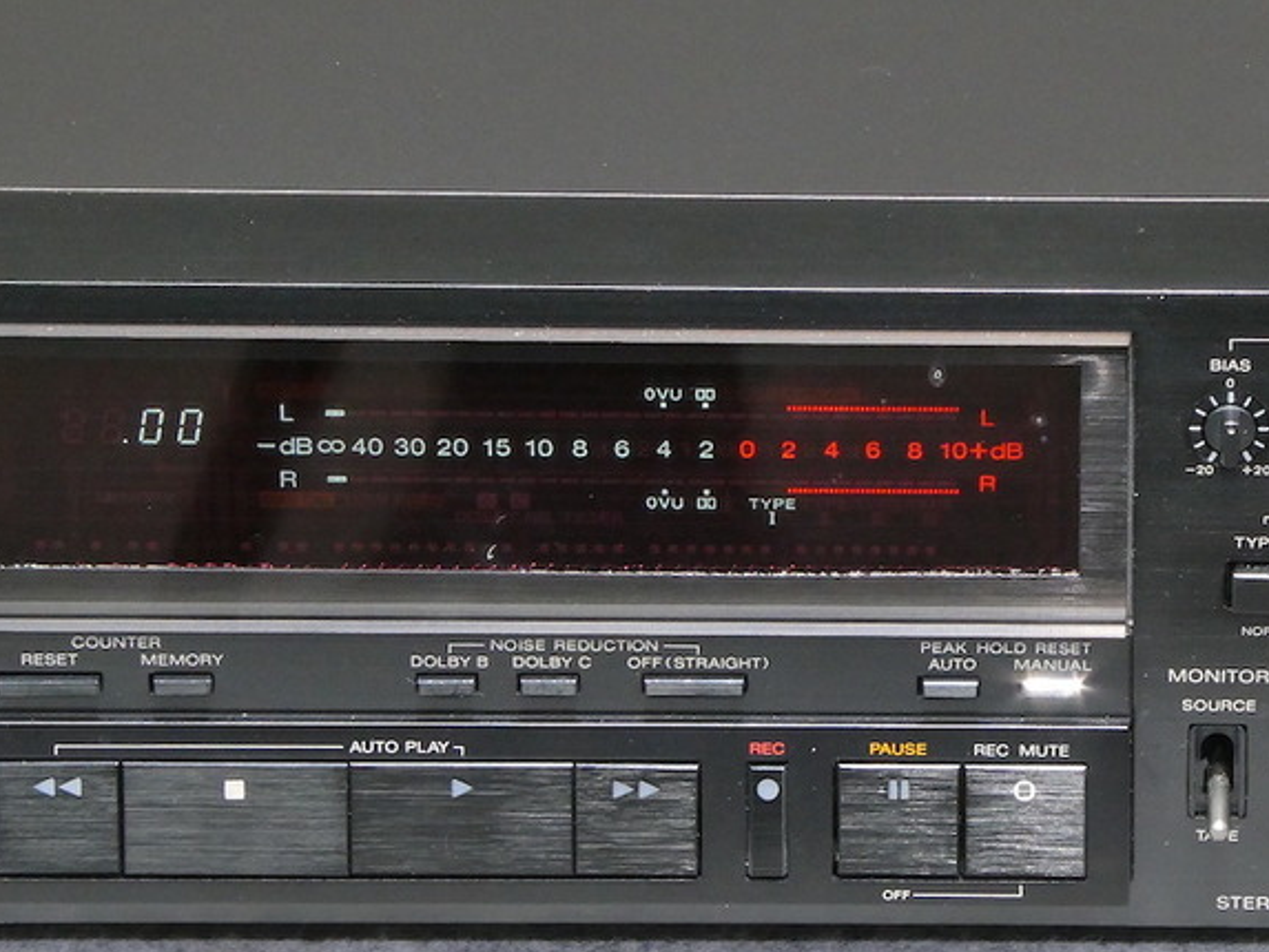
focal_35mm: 226
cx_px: 873
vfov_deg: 6.6
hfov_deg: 8.7
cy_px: 618
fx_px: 8287
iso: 400
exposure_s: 1/4
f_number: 5.6
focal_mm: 24.2
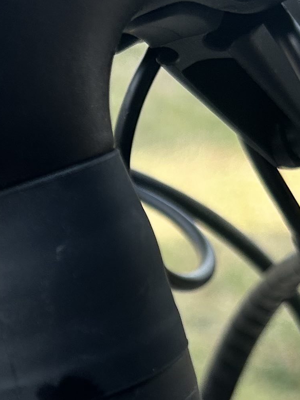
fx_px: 1202
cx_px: -30
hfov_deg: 13.9
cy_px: 356
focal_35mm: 104
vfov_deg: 18.6
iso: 50
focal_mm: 5.7
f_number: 1.5
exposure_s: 1/344
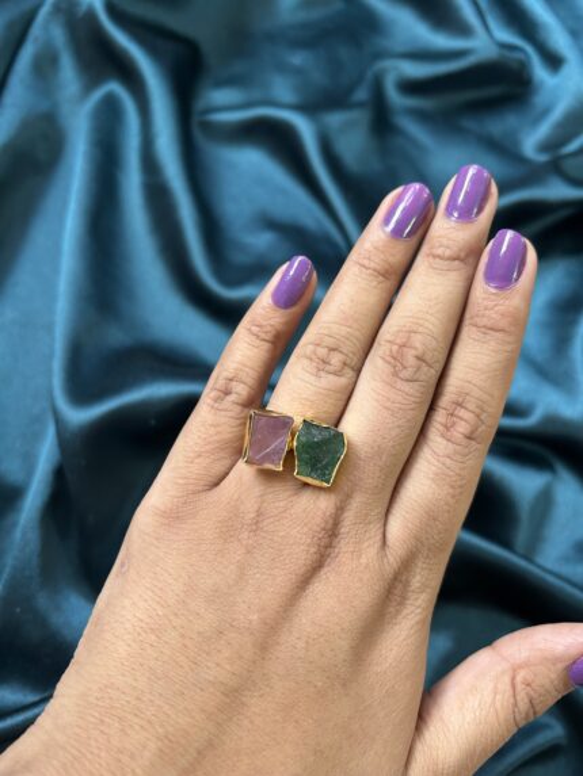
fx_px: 584
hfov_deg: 53.1
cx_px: 292
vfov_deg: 67.3
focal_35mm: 26
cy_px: 388
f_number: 1.5
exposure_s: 1/50
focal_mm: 5.7
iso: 100
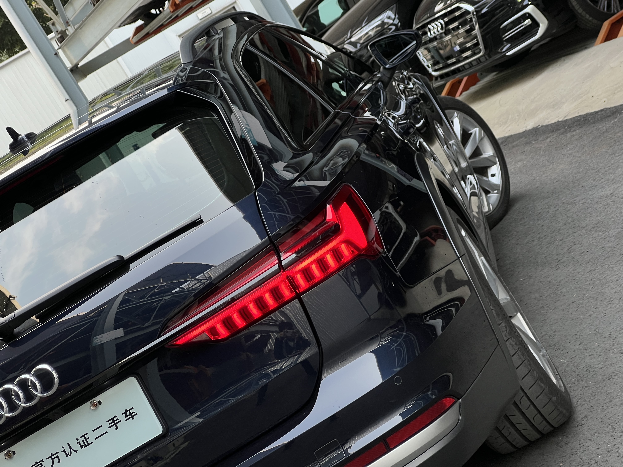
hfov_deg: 25.3
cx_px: 312
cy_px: 234
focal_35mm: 77
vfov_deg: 19.1
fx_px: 1386
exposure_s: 1/99
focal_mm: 9
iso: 64
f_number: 2.8
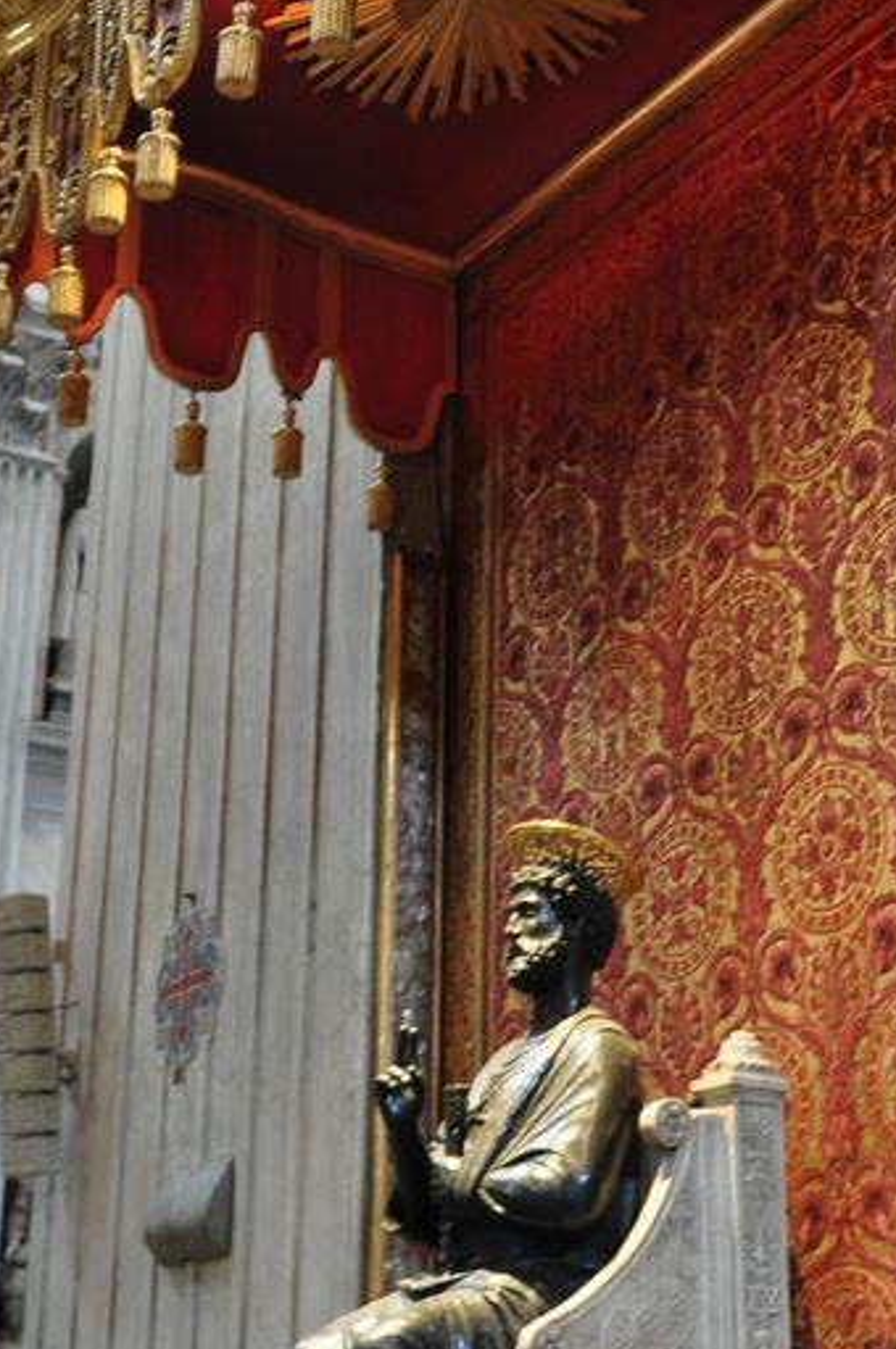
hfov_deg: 21.5
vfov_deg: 31.9
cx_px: 495
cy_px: 569
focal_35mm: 63
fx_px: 2358
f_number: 5
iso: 800
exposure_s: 1/5
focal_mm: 21
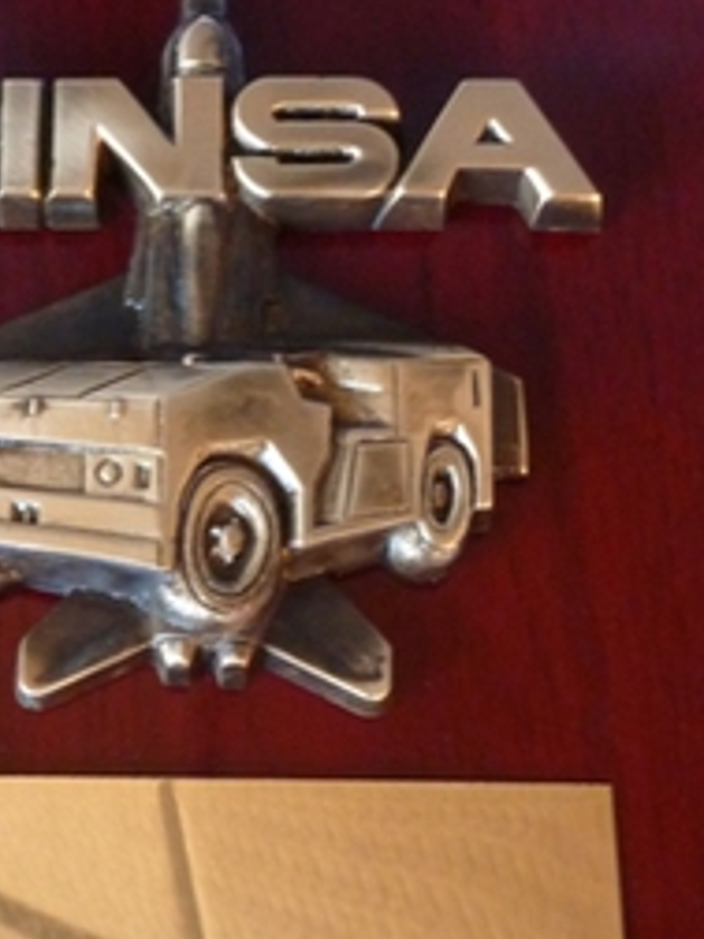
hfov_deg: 17.6
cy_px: 244
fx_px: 2251
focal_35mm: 83
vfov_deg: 23.3
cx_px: 123
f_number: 3.5
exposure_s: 1/15
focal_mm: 5
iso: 400
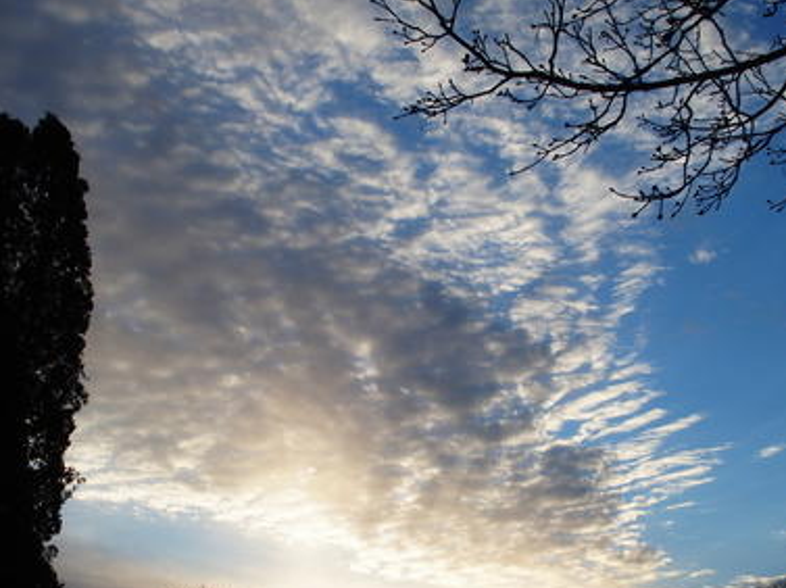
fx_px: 1248
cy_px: 336
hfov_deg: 34.9
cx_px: 319
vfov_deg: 26.5
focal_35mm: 55
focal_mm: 9.8
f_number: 4
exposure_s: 1/800
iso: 100
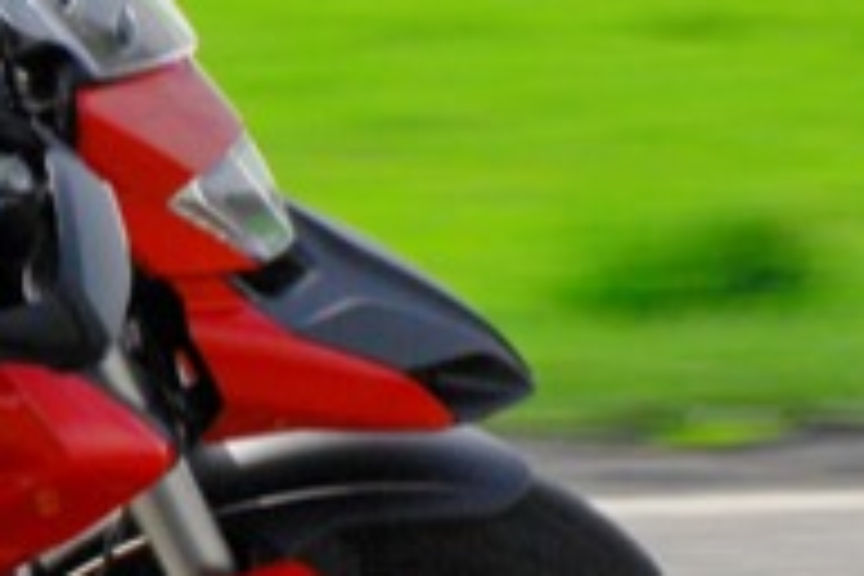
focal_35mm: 717
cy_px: 245
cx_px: -896
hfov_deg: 2.9
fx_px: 17202
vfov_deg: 1.9
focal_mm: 85
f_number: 11
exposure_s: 1/400
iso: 250
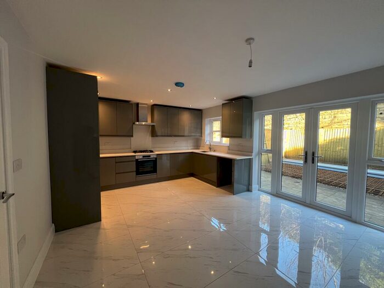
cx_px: 192
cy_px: 144
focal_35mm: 13
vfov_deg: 89.9
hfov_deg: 106.2
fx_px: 144
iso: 250
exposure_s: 1/99
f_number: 1.8
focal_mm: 1.57
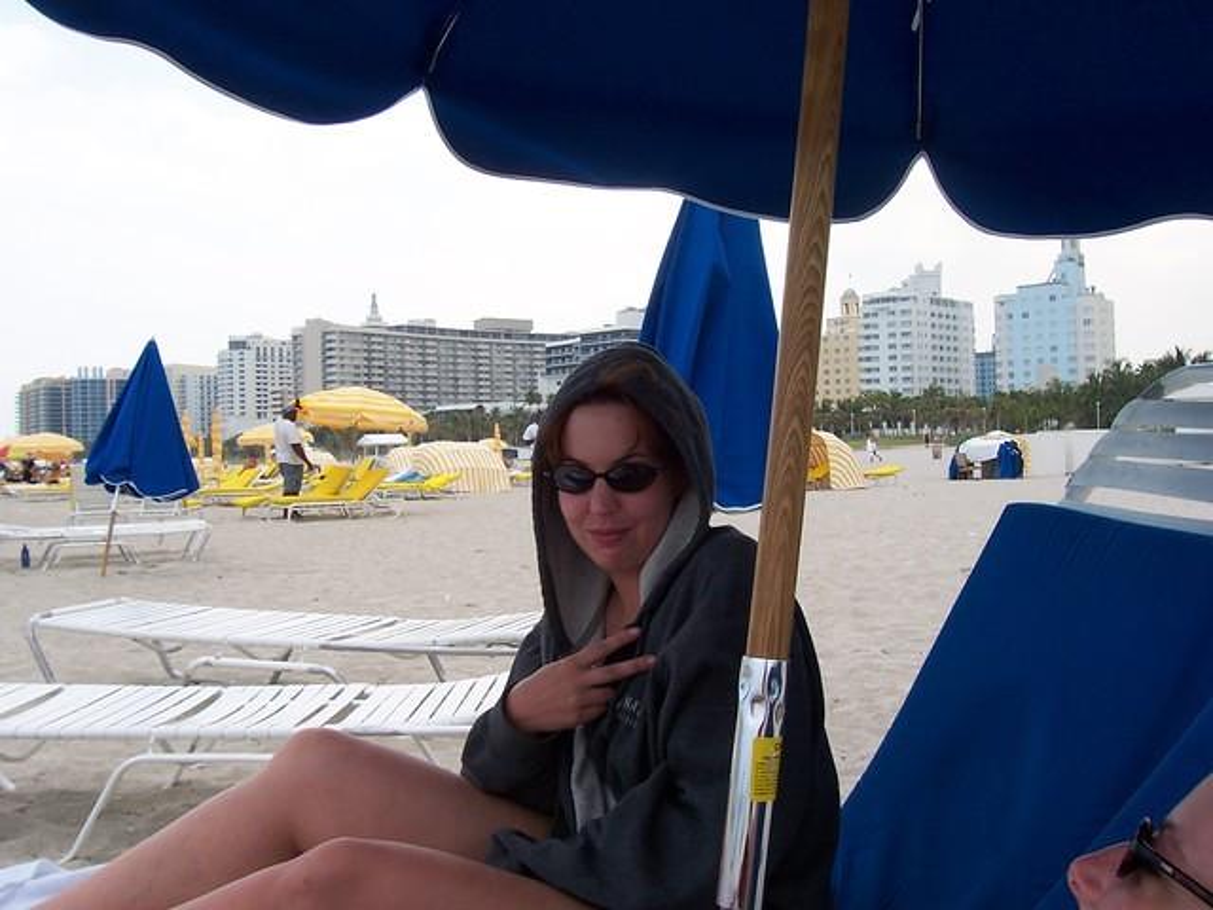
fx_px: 1297
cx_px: 606
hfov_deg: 50.1
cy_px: 455
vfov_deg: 38.7
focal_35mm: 37
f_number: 5.6
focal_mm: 5.6
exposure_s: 1/350
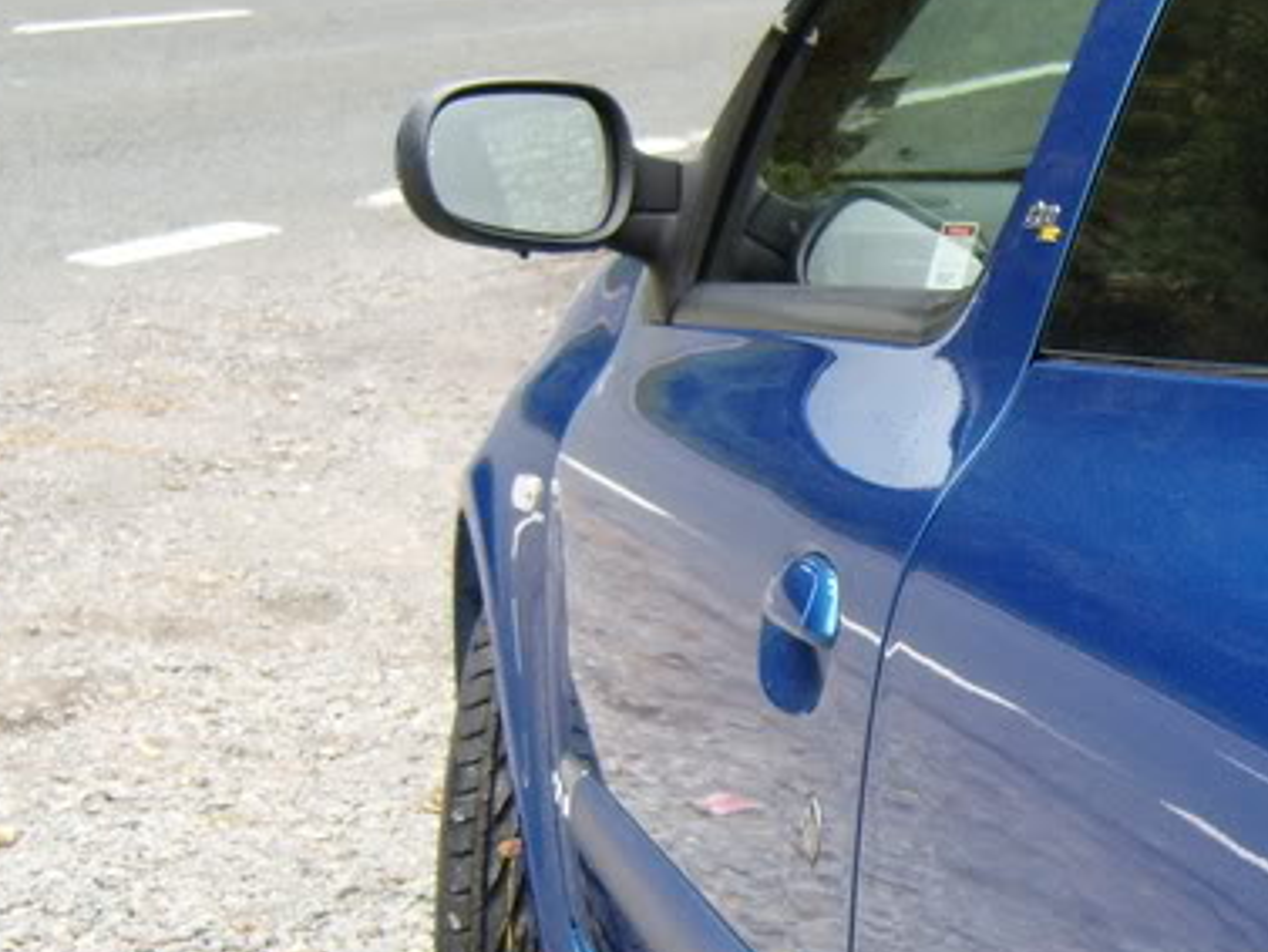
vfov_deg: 15.5
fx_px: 3481
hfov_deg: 20.0
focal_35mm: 95
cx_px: 1295
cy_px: 760
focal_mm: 7.4
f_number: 2.8
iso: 122
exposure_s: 1/30
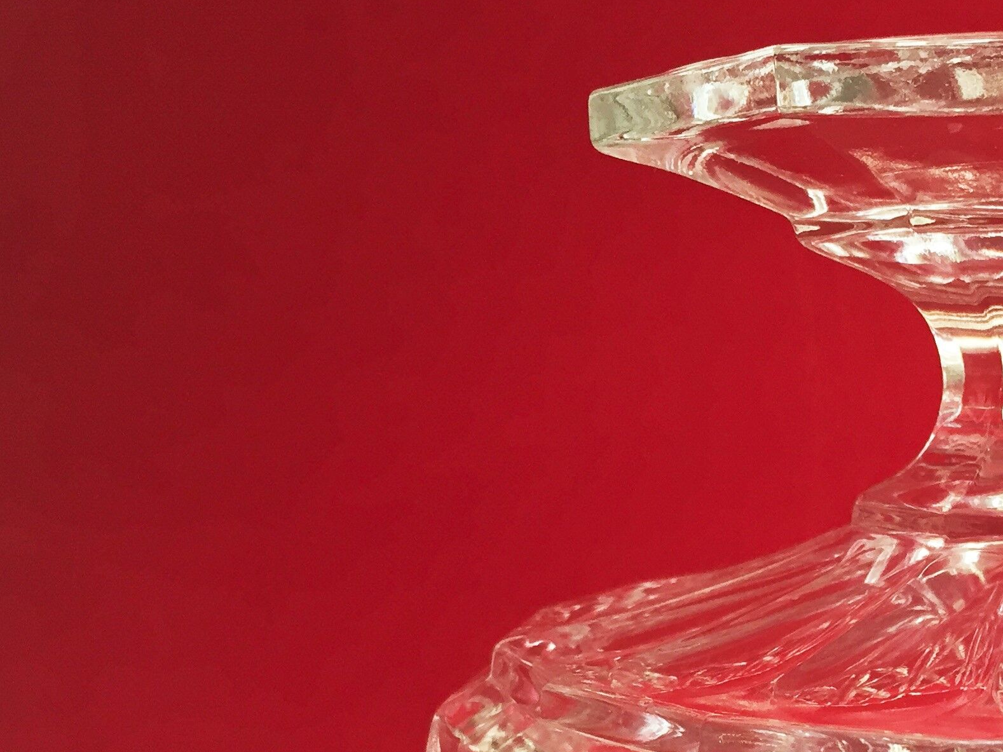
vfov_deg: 23.6
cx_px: 966
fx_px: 1738
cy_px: 705
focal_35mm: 60
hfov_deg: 30.3
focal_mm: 4.15
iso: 50
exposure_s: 1/33
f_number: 2.2
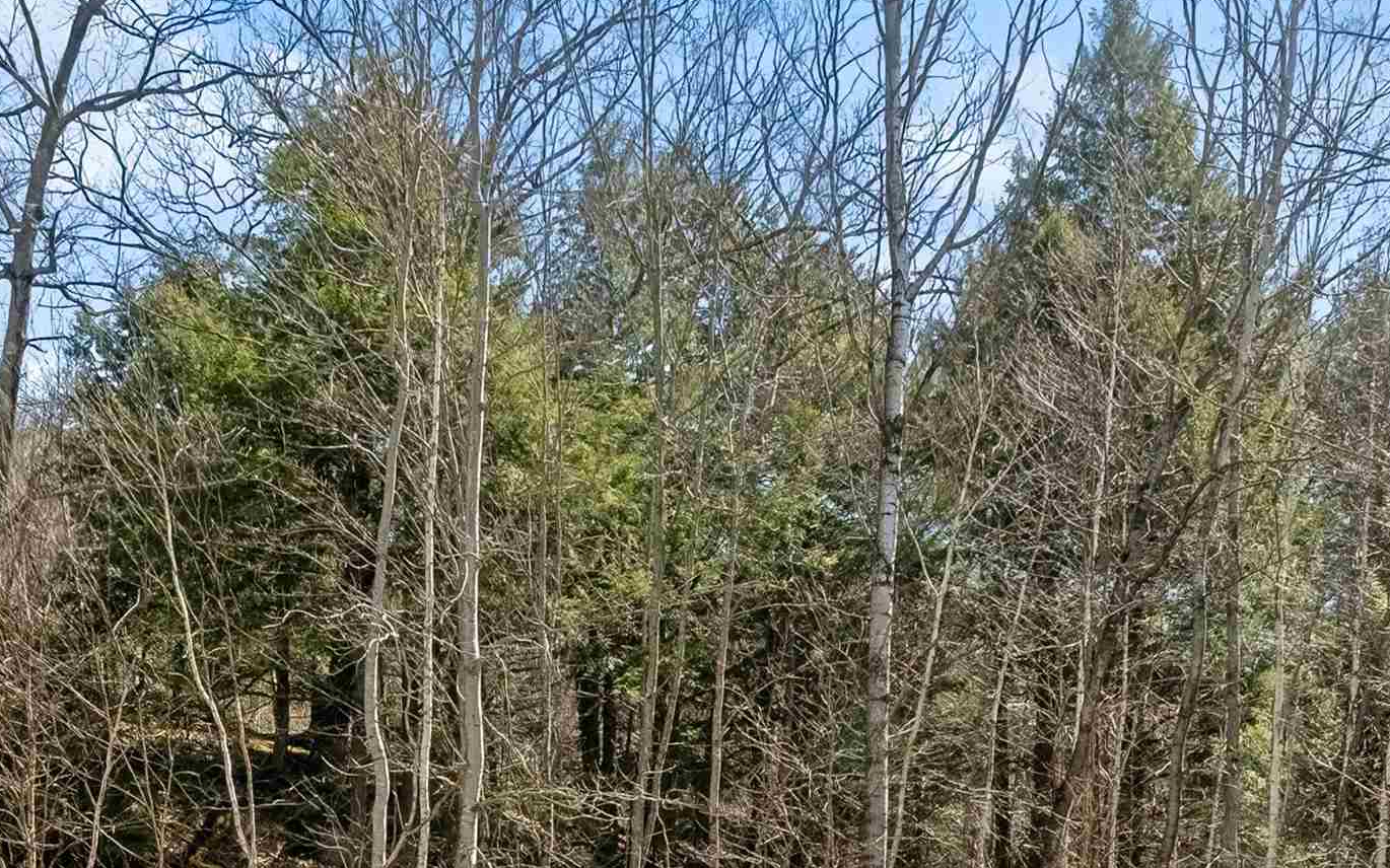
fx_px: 1818
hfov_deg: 41.7
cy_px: 950
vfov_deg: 25.0
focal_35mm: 48
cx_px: 577
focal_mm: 14
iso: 100
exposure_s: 1/80
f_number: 9
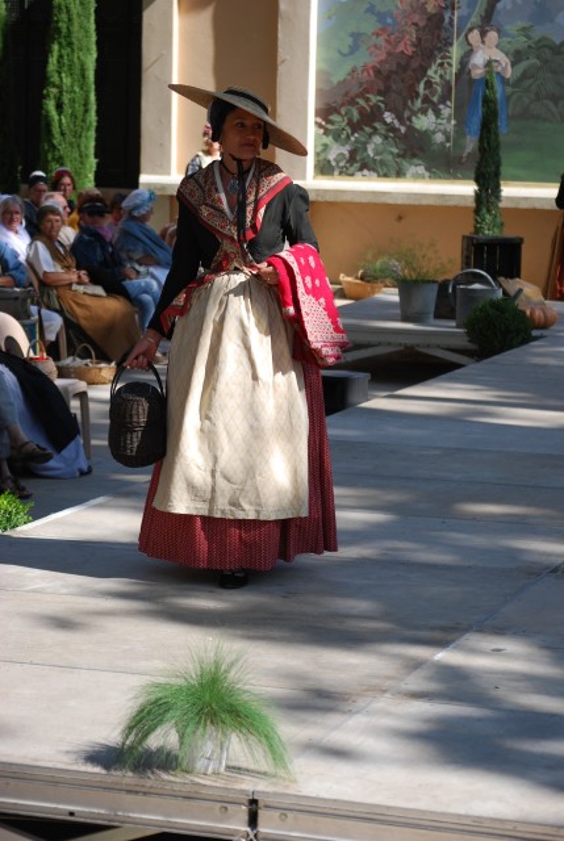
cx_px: 282
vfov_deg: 19.4
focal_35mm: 105
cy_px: 420
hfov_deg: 13.1
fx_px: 2458
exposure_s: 1/500
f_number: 5.6
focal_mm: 70
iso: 160
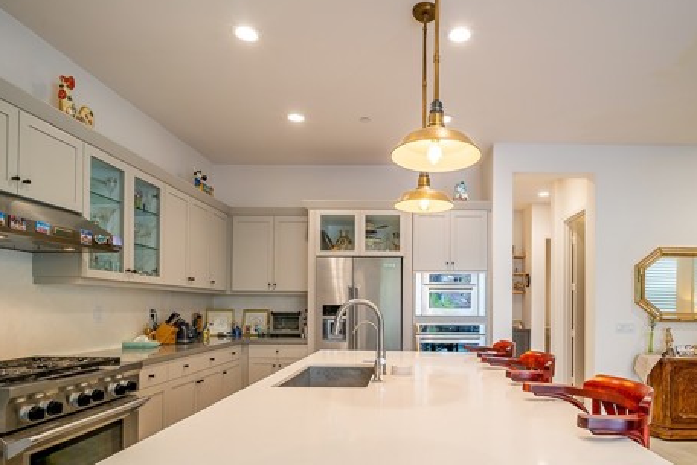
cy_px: 303
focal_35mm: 21
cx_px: 410
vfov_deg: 58.4
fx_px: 407
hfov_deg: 80.4
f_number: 8
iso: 400
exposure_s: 1/50
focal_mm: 15
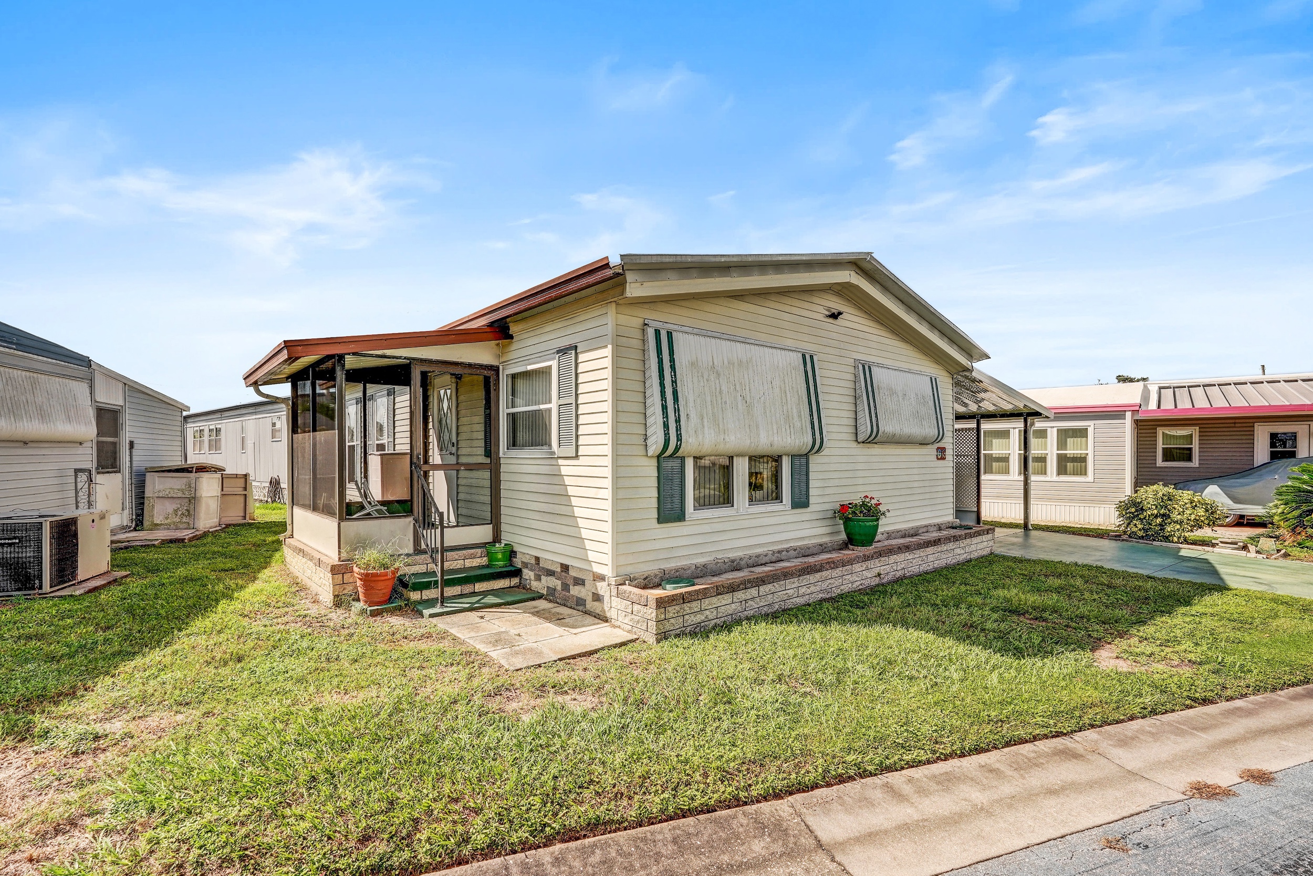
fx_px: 584
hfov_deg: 96.7
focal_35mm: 16
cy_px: 438
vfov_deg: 73.8
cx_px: 656
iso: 400
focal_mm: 16
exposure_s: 1/1250
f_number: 8
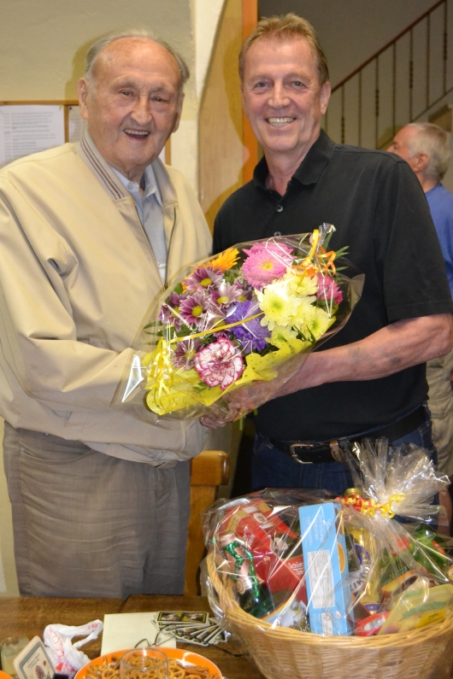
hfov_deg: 29.9
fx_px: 849
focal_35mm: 45
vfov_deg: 43.6
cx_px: 226
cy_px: 340
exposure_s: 1/60
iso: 3200
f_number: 4.5
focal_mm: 30
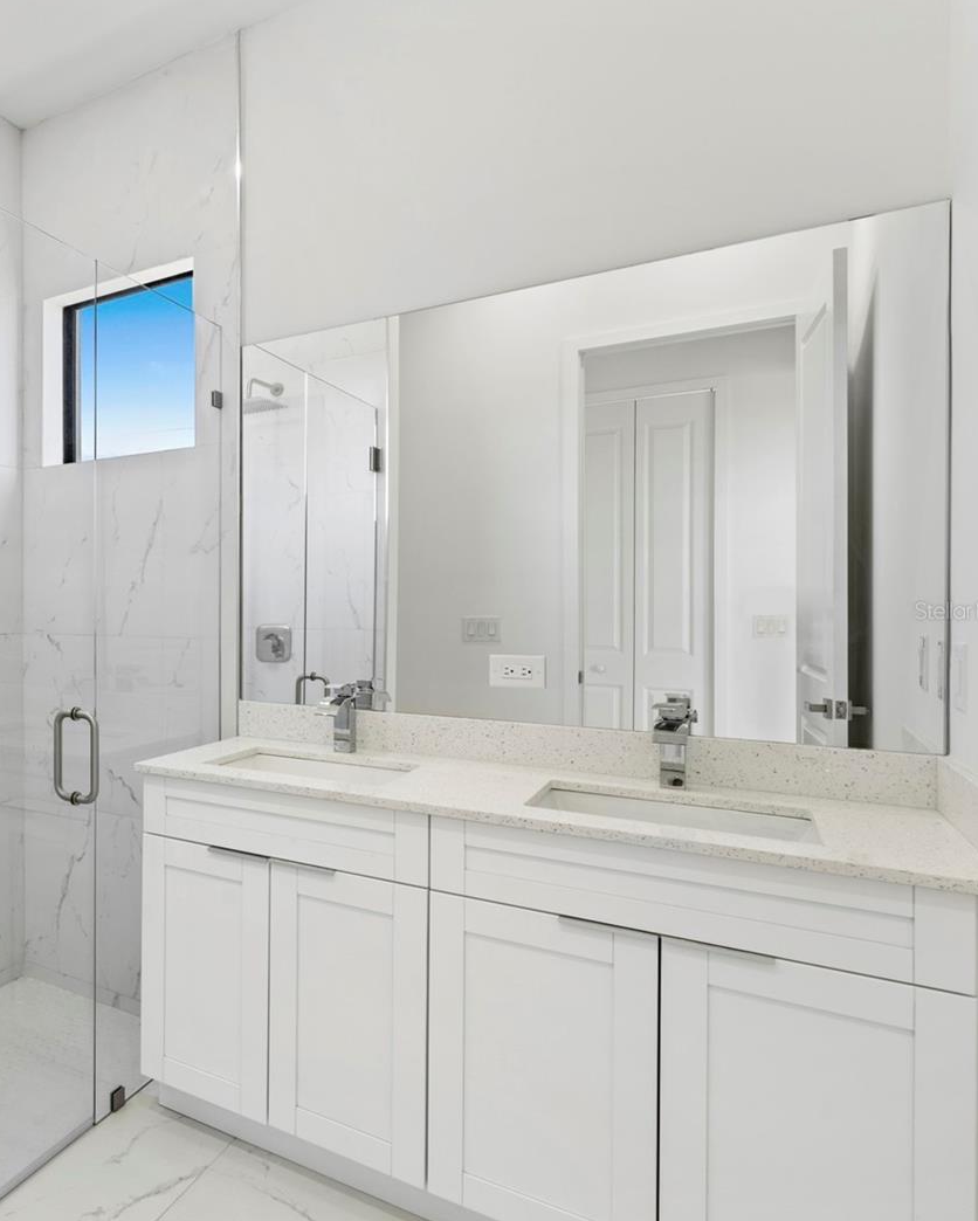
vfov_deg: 72.6
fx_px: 832
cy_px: 610
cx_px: 83
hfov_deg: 52.8
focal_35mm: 23
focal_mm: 16
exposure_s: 1/5
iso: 200
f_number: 9
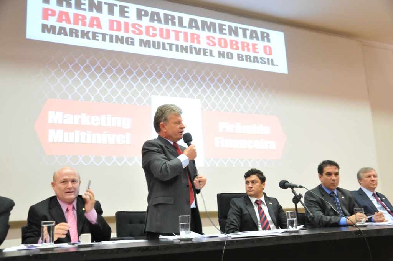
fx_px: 392
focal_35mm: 36
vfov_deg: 36.8
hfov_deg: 53.2
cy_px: 130
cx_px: 196
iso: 1600
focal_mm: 24
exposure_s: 1/30
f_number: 3.8
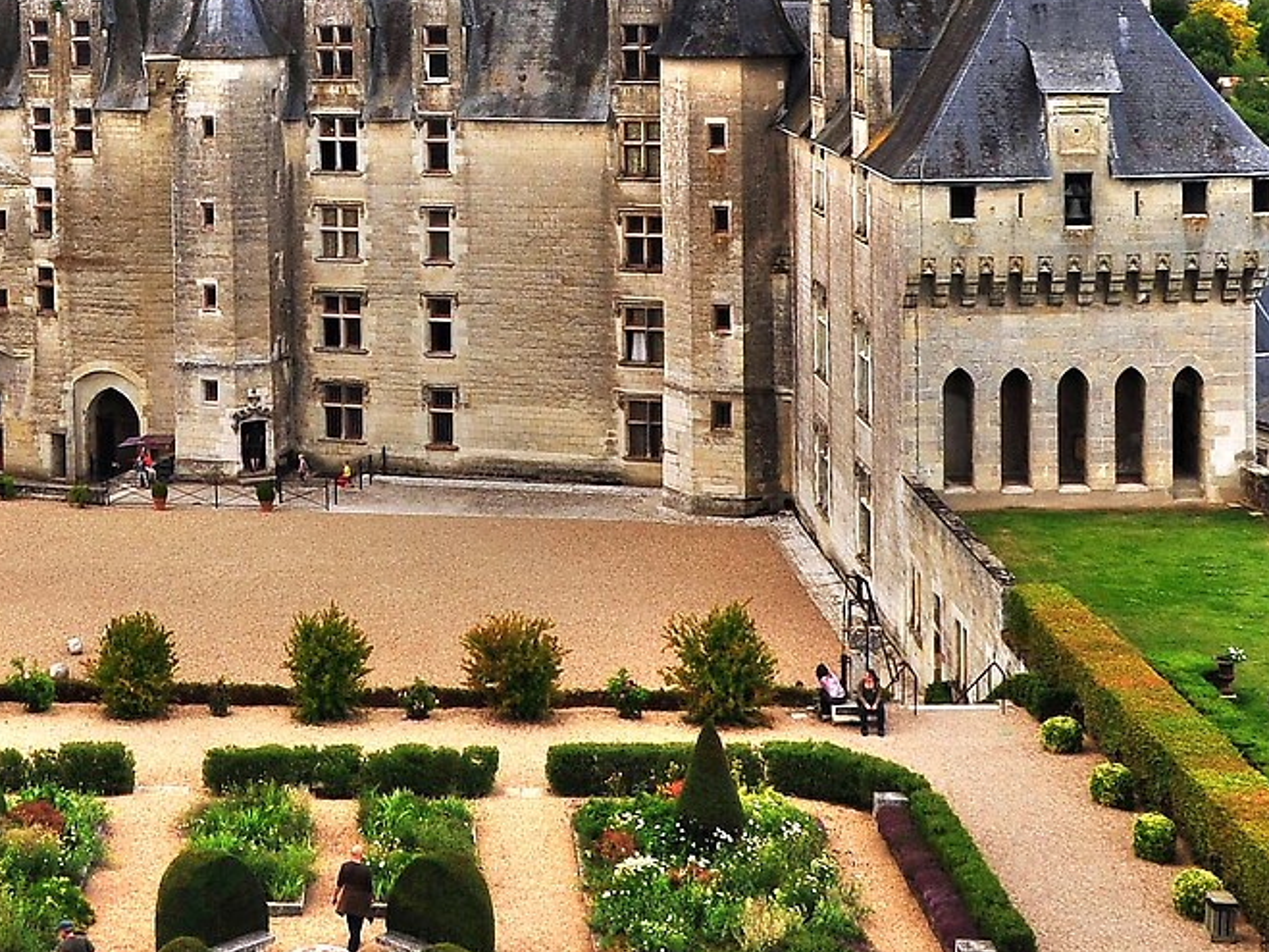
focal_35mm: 70
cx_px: 183
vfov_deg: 20.2
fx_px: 2566
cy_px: -64
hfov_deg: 27.0
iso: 250
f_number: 13
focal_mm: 20
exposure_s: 1/125
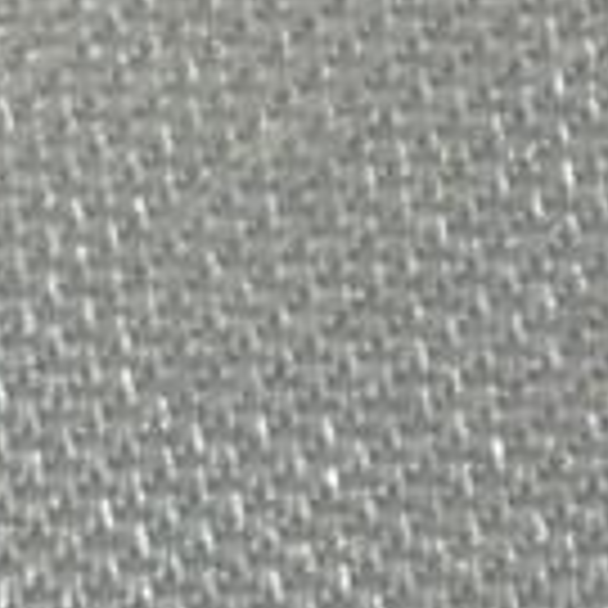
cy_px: -41
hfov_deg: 3.0
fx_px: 11116
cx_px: -1815
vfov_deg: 3.1
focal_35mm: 559
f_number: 5.6
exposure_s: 1/60
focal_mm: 55
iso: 200
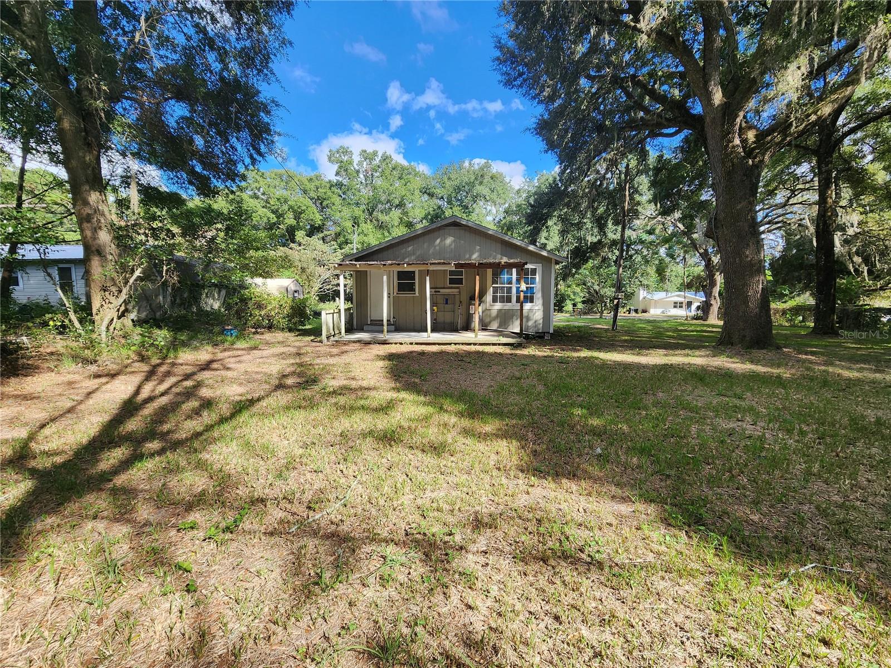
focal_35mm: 13
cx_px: 446
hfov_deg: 106.2
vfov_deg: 89.9
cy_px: 334
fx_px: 335
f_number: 2.2
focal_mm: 2.2
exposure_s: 1/611
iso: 50
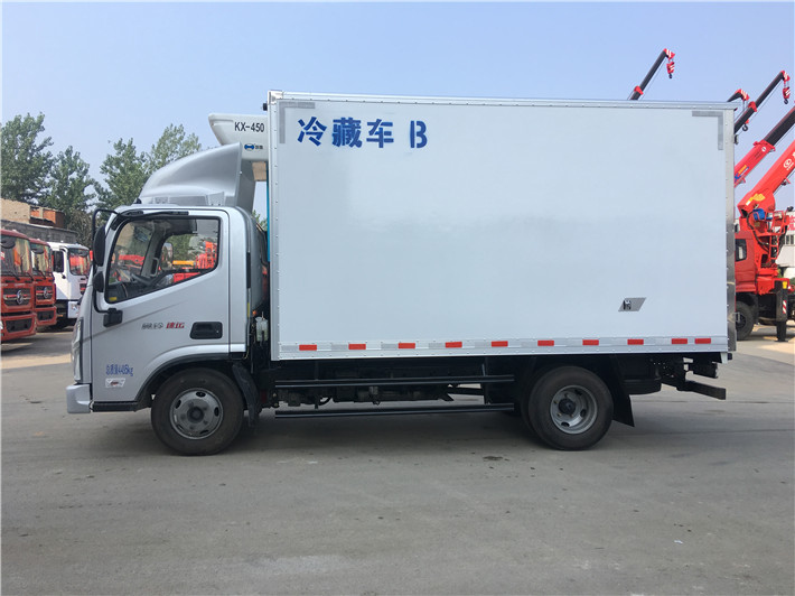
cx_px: 398
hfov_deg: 61.7
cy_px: 298
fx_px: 666
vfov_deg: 48.2
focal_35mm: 29
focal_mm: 4.15
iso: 25
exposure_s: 1/761
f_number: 2.2
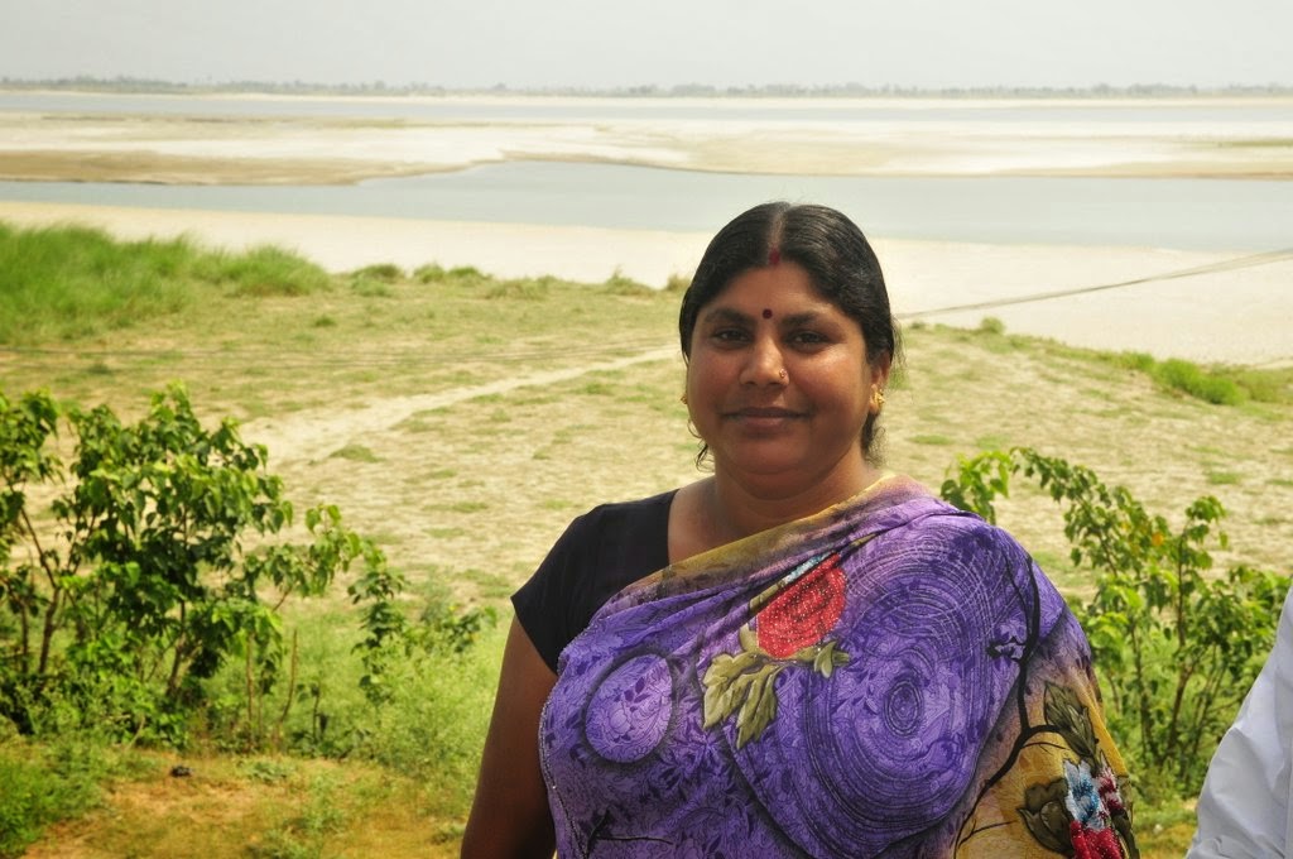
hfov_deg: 30.5
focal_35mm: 66
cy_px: 430
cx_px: 646
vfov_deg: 20.6
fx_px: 2367
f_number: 11
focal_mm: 44
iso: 400
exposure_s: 1/250
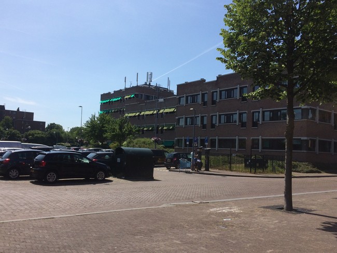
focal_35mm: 29
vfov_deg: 48.2
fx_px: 282
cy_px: 126
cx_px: 168
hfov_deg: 61.7
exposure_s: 1/3731
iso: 32
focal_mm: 4.15
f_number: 2.2
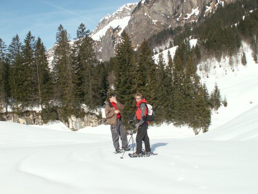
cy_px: 97
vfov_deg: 40.7
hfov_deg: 52.6
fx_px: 261
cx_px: 129
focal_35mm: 35
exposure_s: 1/200
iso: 50
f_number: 7.1
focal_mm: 5.86
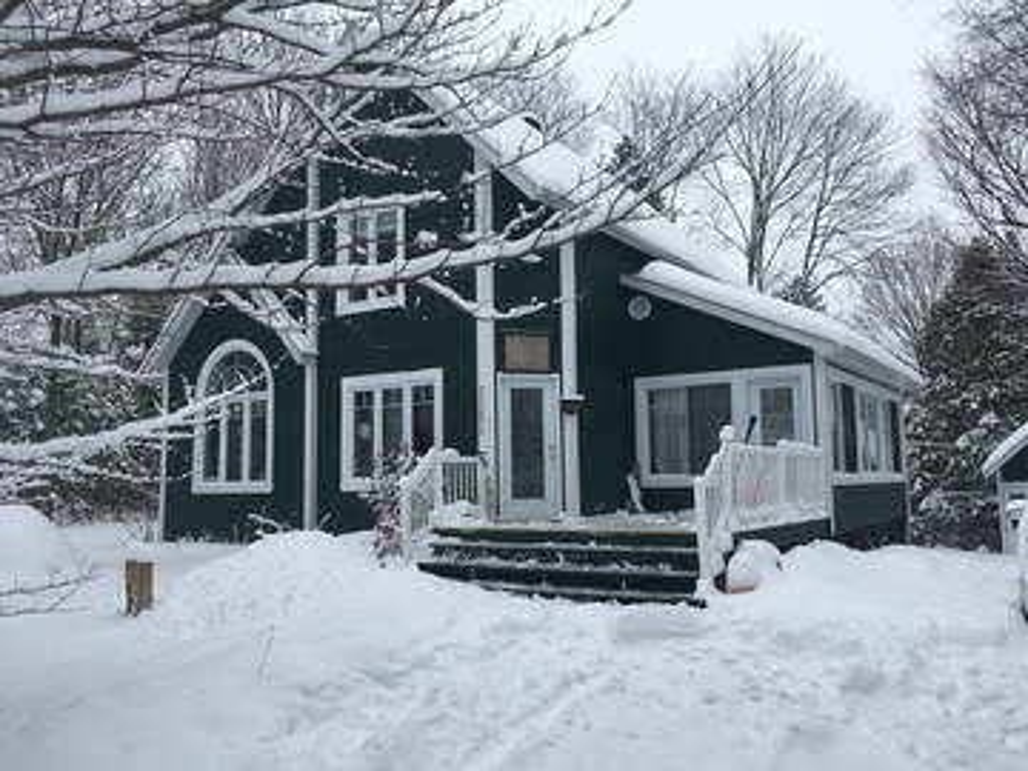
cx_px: 514
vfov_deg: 48.2
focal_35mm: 29
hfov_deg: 61.7
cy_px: 386
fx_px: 861
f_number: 2.2
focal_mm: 4.15
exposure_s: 1/298
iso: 25
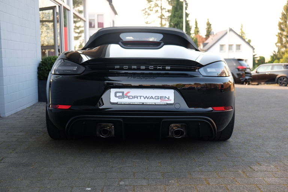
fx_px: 360
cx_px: 144
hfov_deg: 43.6
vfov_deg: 29.9
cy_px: 96
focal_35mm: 45
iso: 200
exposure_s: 1/140
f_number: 3.6
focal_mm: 30.2
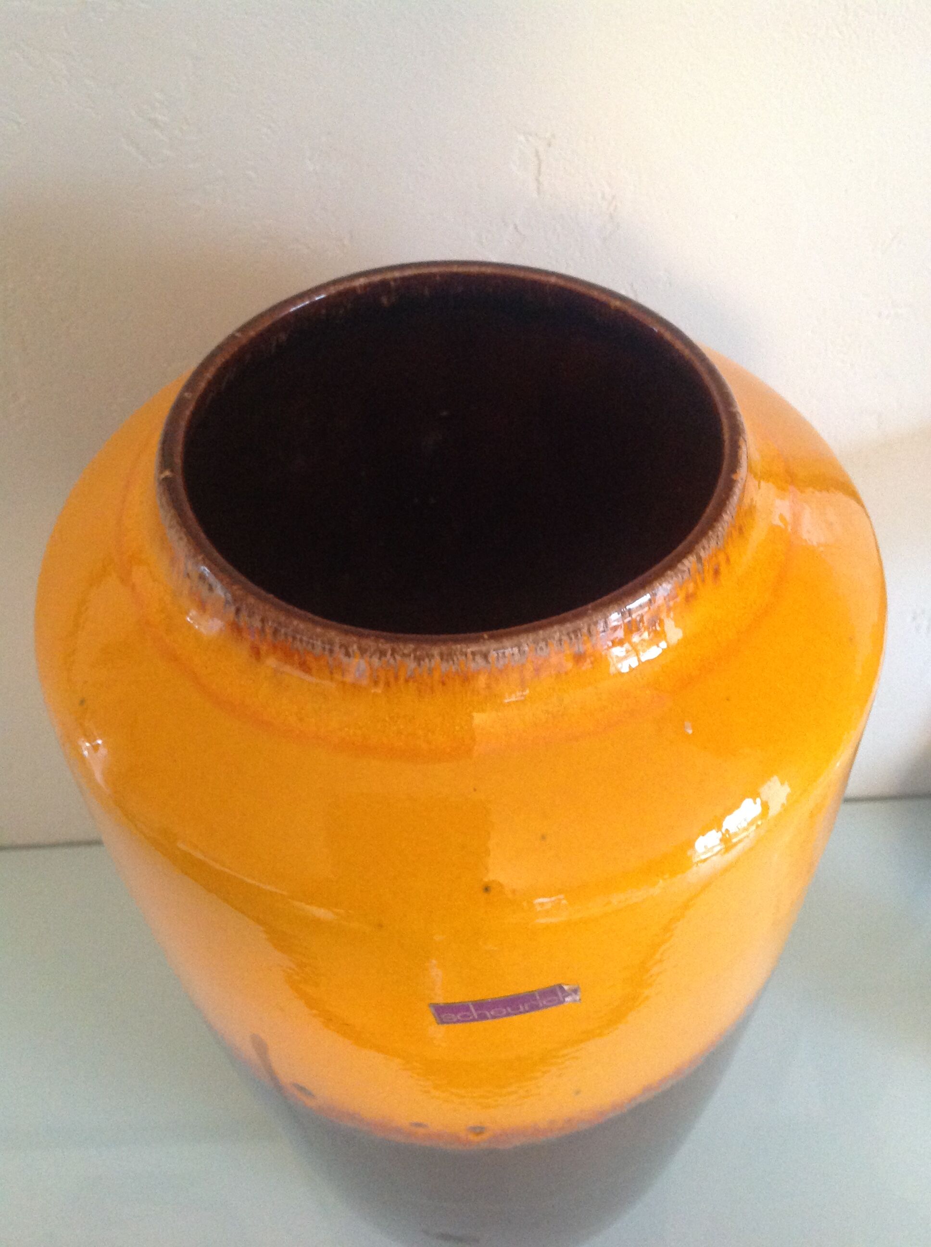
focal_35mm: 35
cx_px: 466
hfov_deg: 40.6
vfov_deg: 52.7
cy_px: 624
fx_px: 1258
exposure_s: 1/15
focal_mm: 4.28
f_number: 2.4
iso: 400
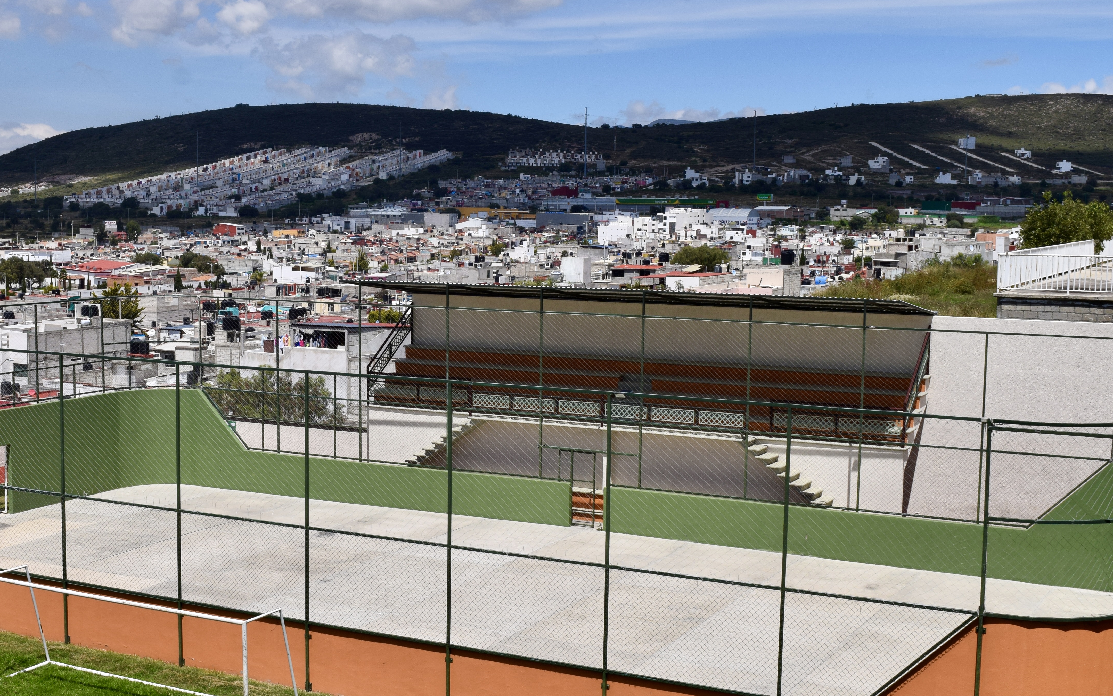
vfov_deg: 25.3
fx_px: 1547
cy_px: 381
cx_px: 449
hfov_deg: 39.4
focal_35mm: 51
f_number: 11
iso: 200
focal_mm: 24
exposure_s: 1/500
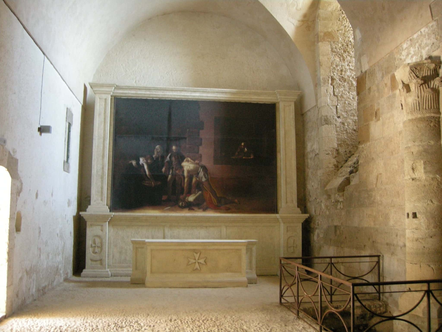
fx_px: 460
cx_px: 221
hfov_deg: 51.4
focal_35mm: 36
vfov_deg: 39.7
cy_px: 166
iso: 400
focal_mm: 7.5
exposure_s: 1/11.8
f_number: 2.7
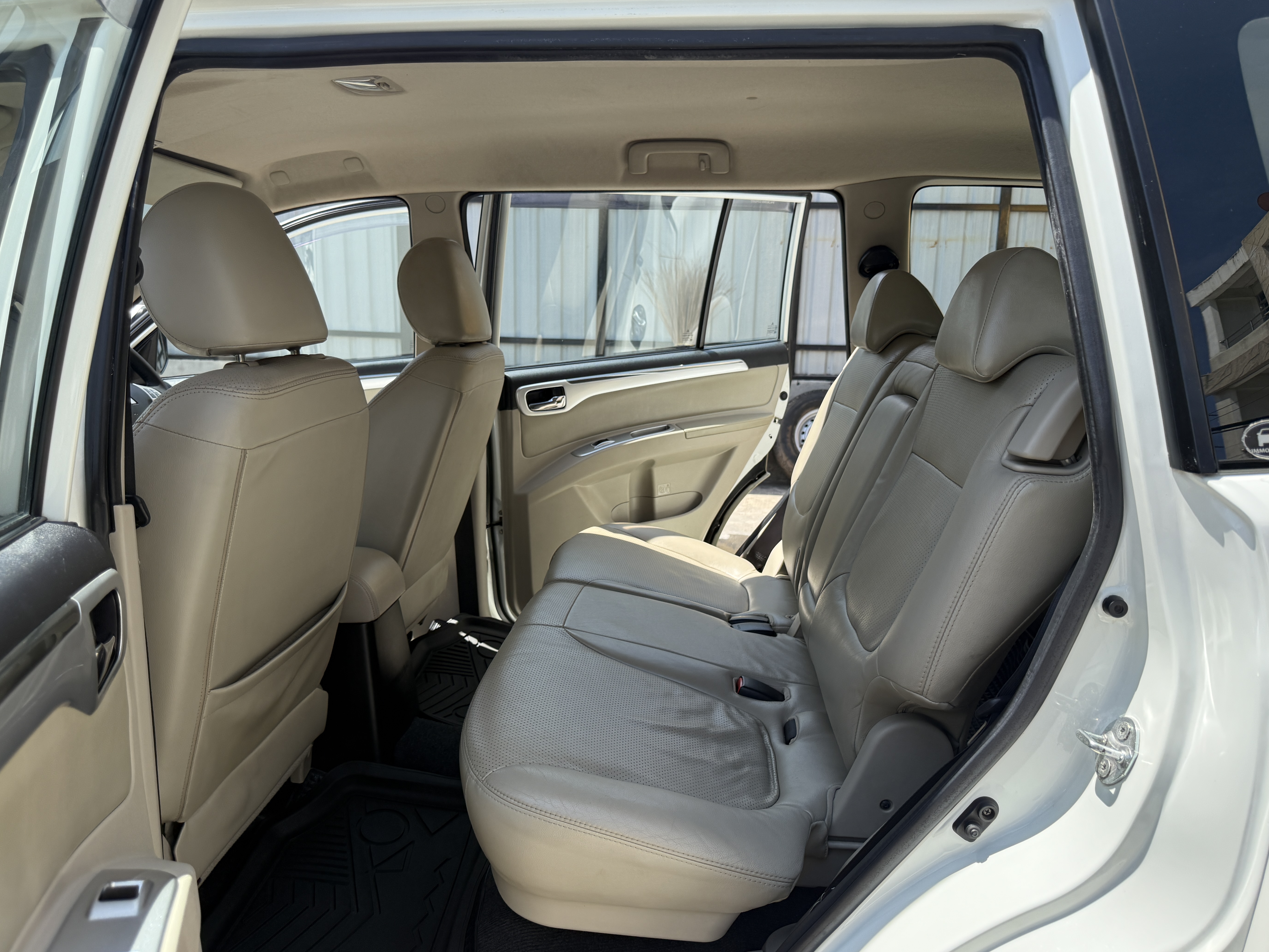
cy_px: 486
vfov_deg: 54.9
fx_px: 916
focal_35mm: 25
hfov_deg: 69.4
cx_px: 634
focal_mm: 6.76
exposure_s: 1/1653
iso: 100
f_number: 1.78
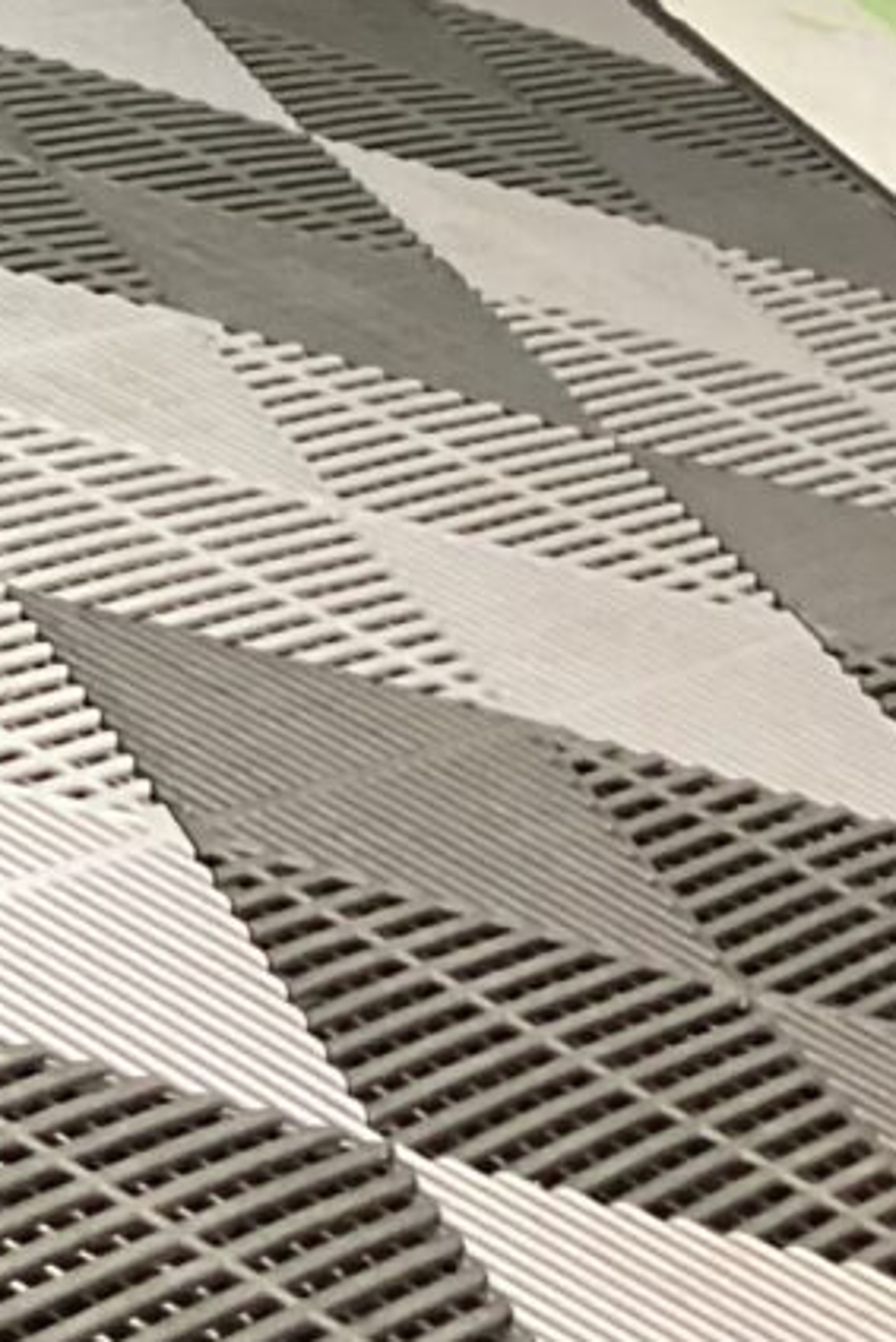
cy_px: 269
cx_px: -1871
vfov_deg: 14.0
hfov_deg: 8.0
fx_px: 5446
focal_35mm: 146
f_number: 2.4
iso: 400
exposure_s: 1/30
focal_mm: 3.3
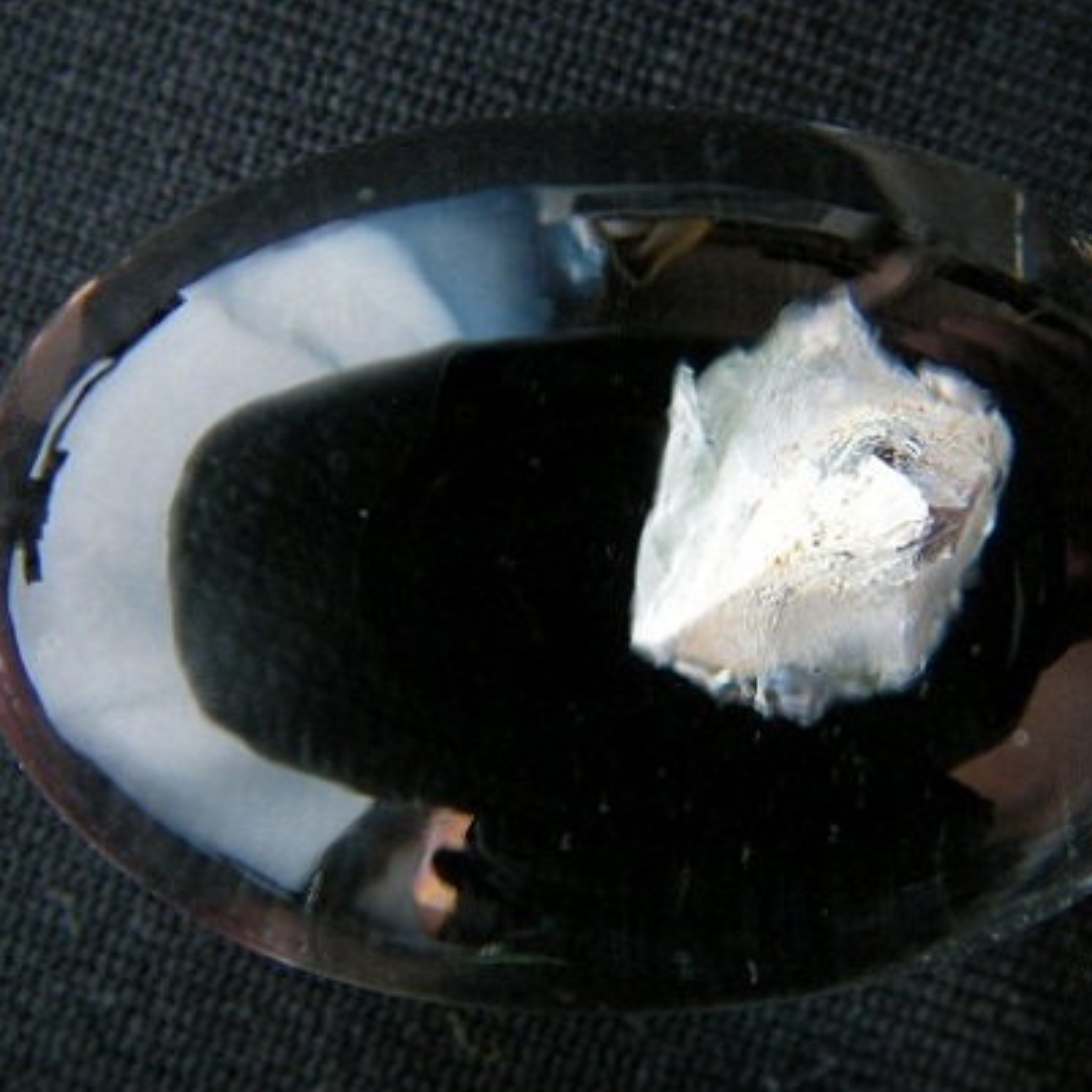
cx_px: 618
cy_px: 558
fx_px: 1642
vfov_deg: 36.8
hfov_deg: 36.7
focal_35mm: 46
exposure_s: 1/4.2
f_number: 3.3
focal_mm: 6.3
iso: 100
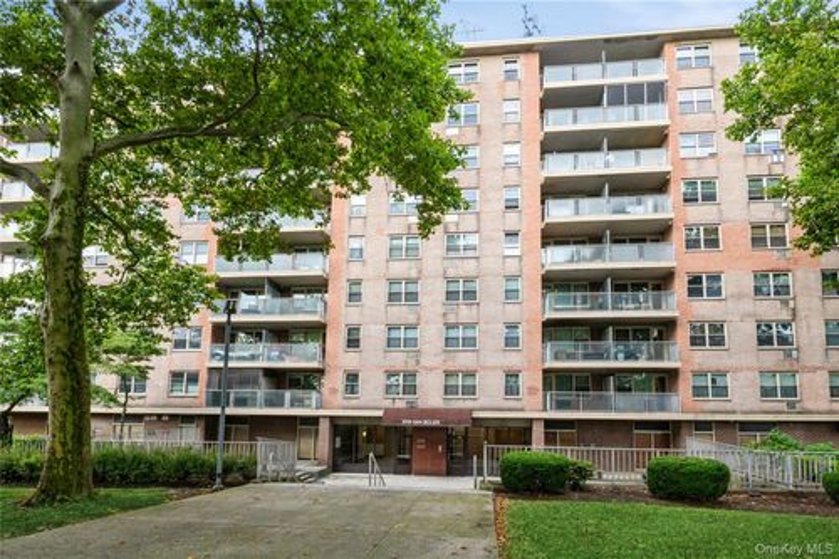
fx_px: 396
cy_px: 280
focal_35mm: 17
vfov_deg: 70.4
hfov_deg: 93.3
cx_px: 420
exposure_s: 1/80
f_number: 14
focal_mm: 17
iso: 640
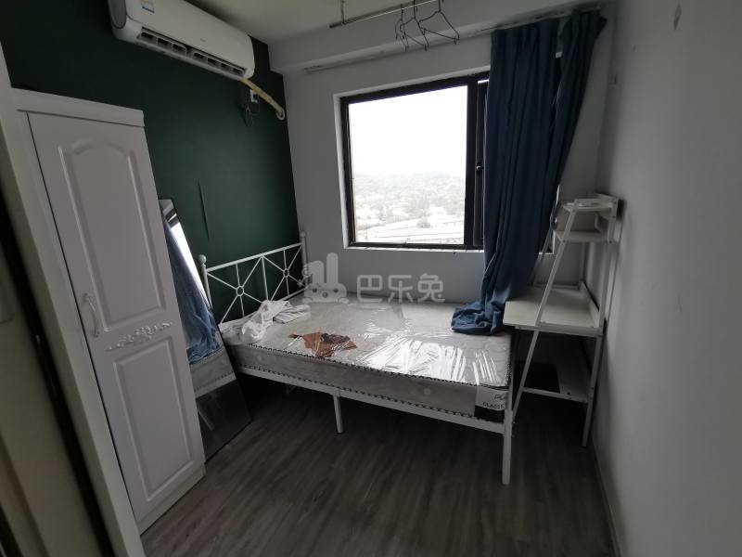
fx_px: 343
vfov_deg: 78.1
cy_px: 278
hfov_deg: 94.5
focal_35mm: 16
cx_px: 371
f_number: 2.2
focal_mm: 2.35
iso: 50
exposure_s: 1/104
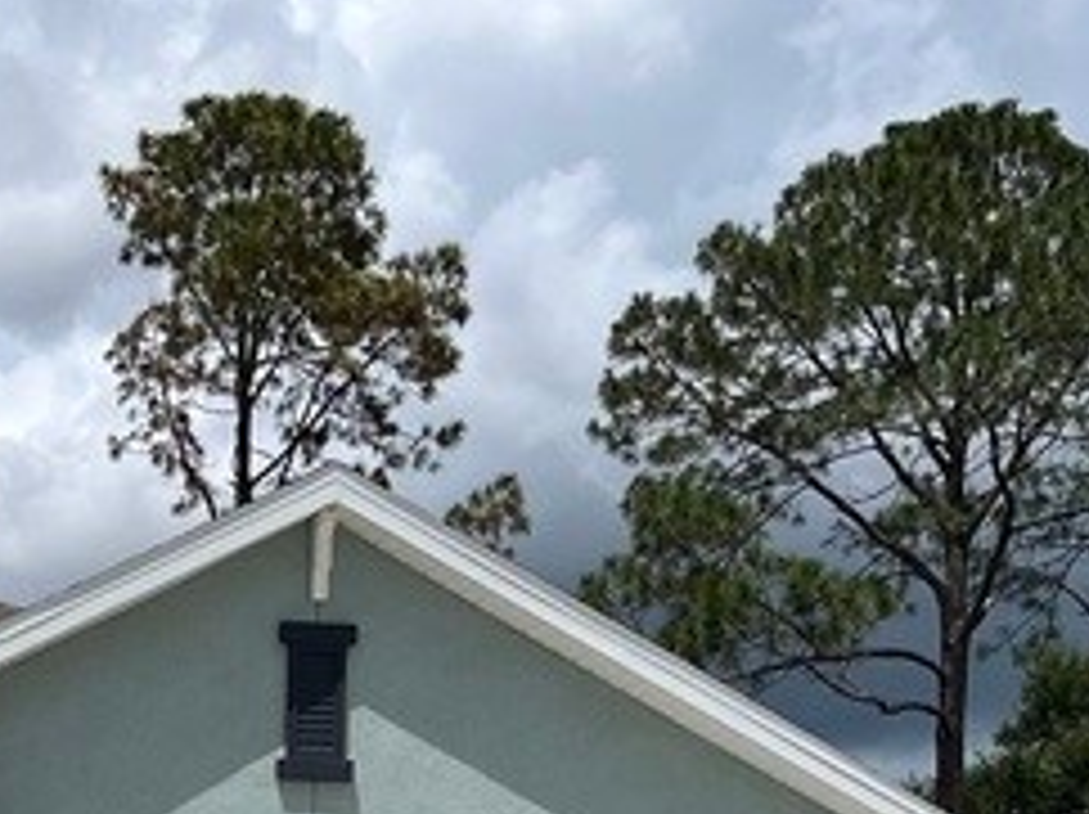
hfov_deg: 21.8
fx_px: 2703
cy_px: 1313
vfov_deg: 15.5
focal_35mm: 86
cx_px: -58
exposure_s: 1/9091
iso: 50
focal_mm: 5.1
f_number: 1.6
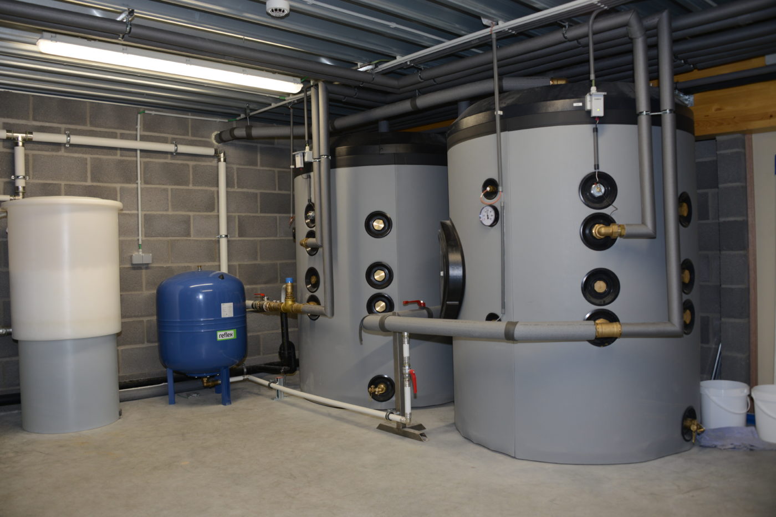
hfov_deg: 65.5
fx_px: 604
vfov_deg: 46.4
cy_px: 258
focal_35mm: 28
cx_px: 388
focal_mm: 28
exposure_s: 1/60
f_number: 5.6
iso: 400
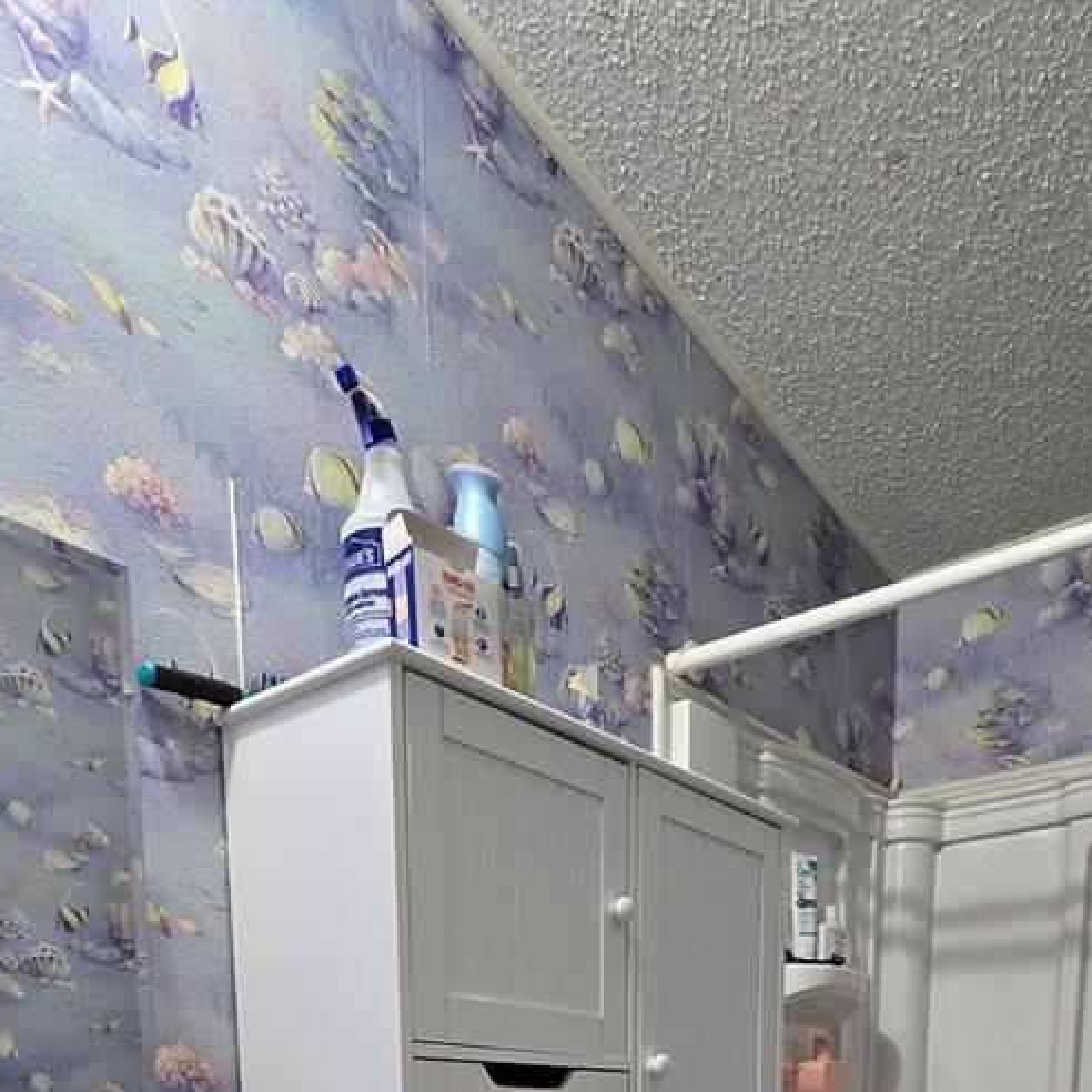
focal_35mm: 28
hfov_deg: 57.2
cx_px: 590
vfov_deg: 40.3
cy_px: 1312
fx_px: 999
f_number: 2.2
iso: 320
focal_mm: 2.2
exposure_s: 1/60
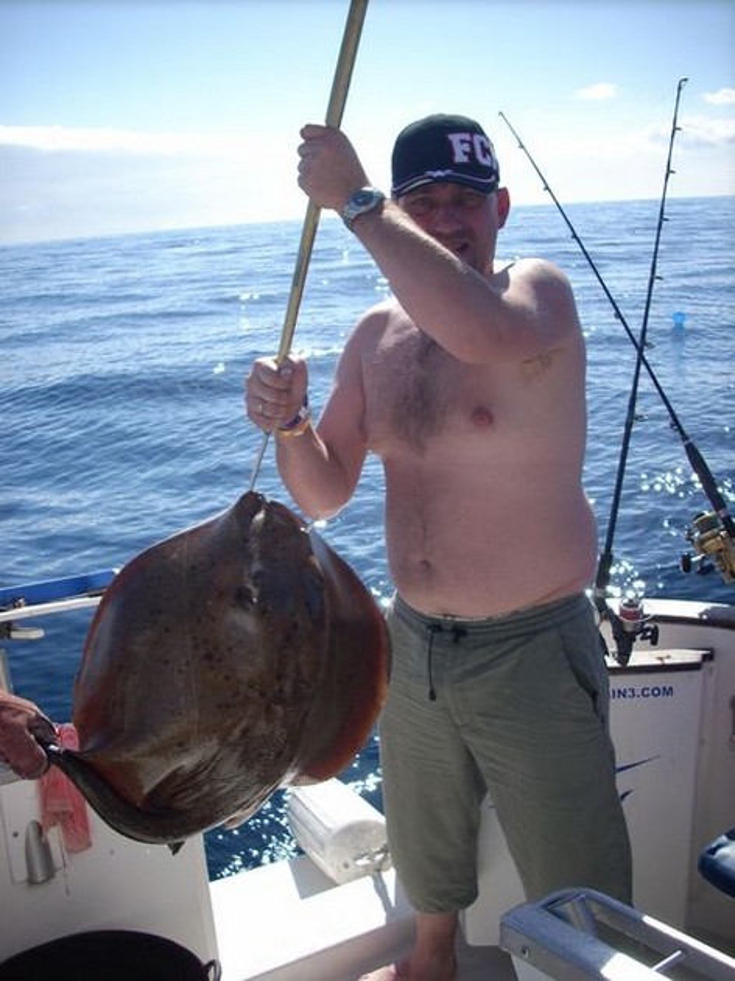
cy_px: 490
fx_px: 1048
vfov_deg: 50.2
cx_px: 368
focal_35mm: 37
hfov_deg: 38.6
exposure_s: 1/250
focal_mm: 6.2
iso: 64
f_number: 5.6
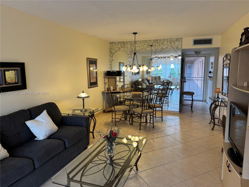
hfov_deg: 71.6
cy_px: 94
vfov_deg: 56.8
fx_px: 173
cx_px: 124
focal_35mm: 24
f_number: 1.78
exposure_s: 1/60
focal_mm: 6.76
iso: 125
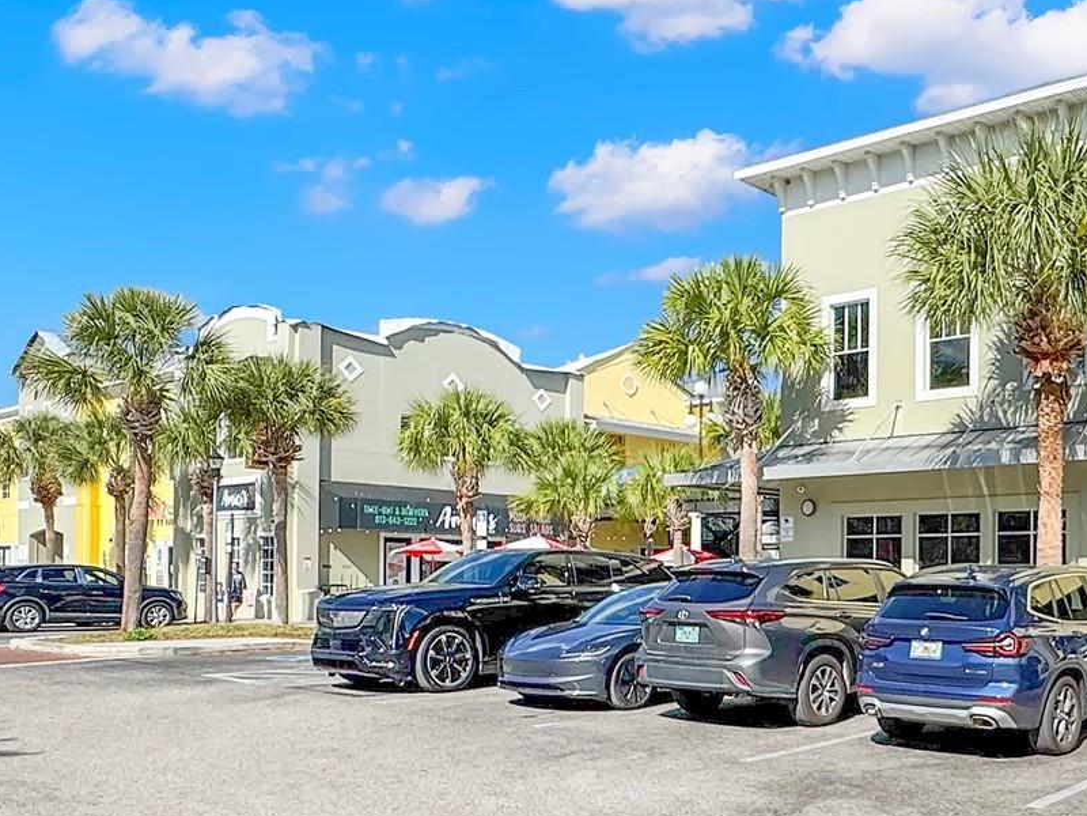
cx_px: 972
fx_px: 879
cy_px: 399
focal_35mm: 28
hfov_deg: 55.3
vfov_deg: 49.7
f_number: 2.2
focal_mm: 2.22
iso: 40
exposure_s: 1/3900
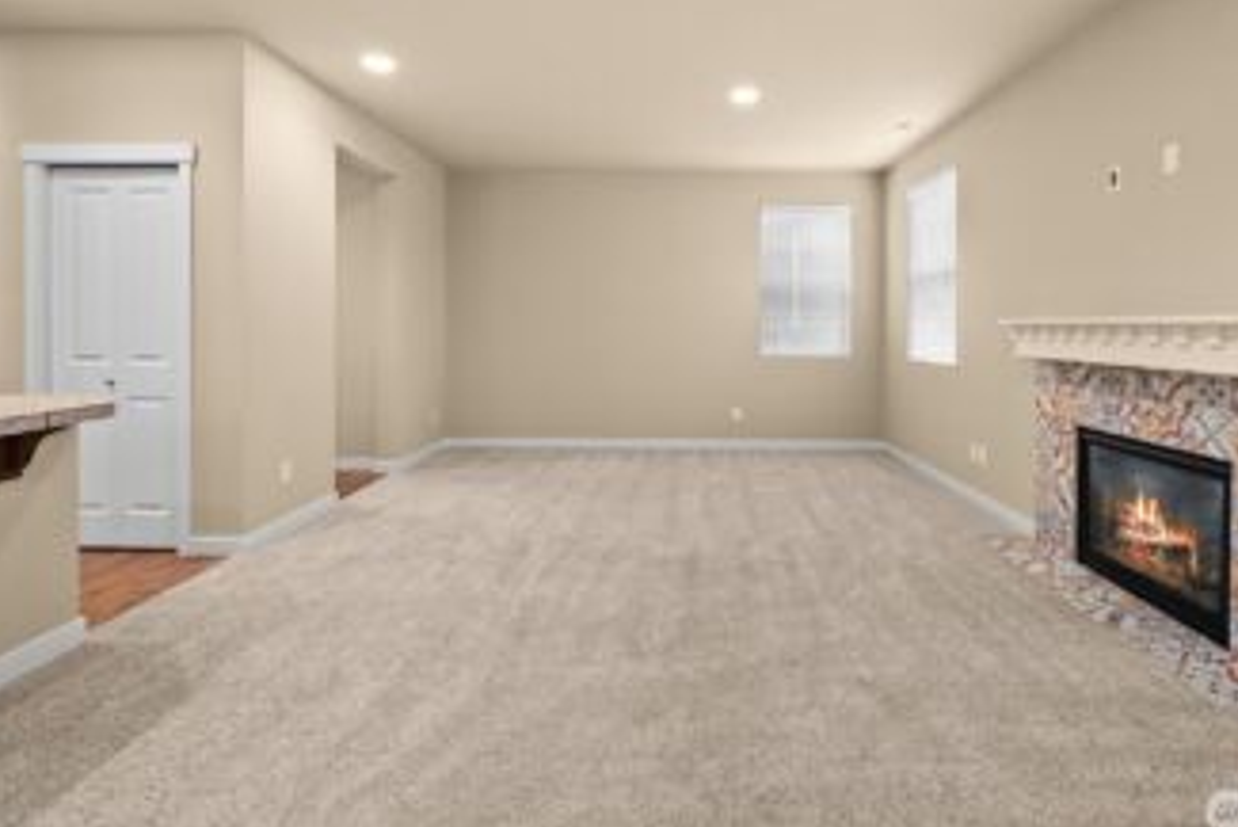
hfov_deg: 96.6
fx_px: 550
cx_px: 663
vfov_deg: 73.1
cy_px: 337
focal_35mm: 16
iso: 1000
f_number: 7.1
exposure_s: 1/2
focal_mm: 13
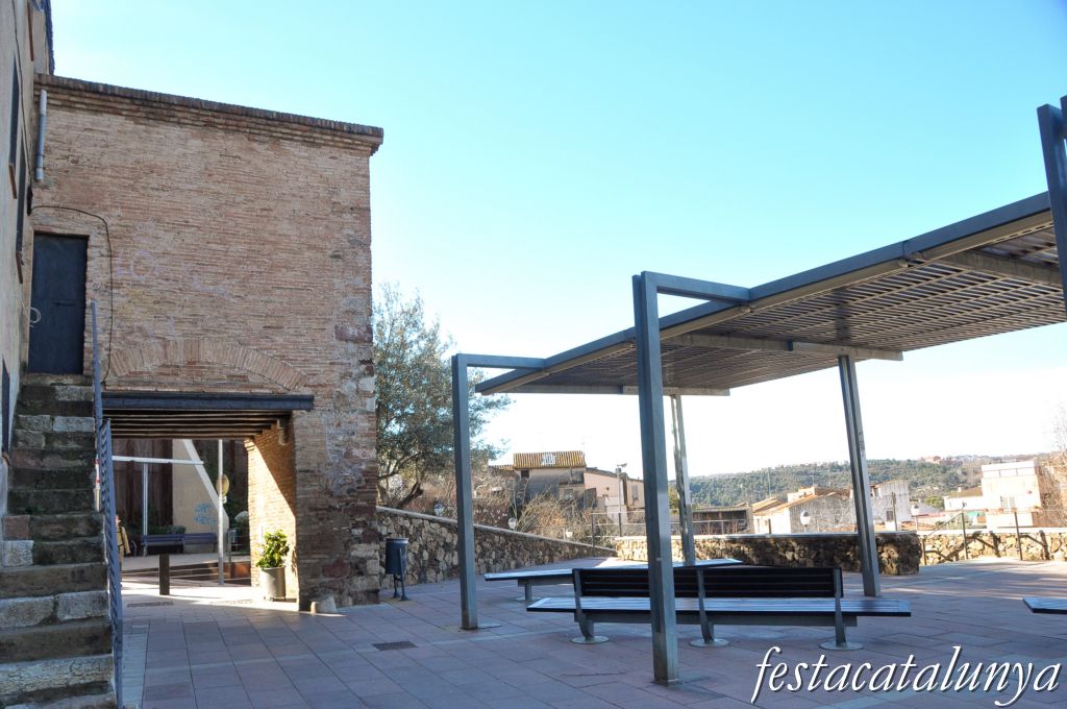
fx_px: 799
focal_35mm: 27
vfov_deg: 47.8
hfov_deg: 67.4
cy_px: 354
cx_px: 534
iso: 500
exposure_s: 1/250
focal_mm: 18
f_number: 8
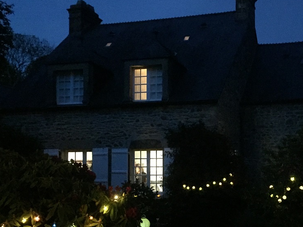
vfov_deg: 30.7
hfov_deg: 39.9
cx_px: 202
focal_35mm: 47
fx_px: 411
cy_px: 146
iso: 2000
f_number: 2.2
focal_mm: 4.15
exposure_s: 1/17
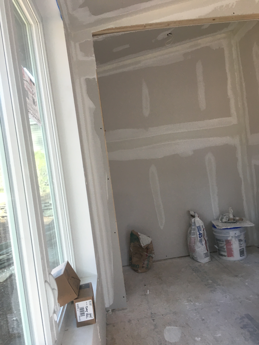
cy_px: 172
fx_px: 289
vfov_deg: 61.7
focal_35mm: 29
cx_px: 130
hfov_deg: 48.2
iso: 32
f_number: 2.2
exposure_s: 1/30
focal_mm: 4.15
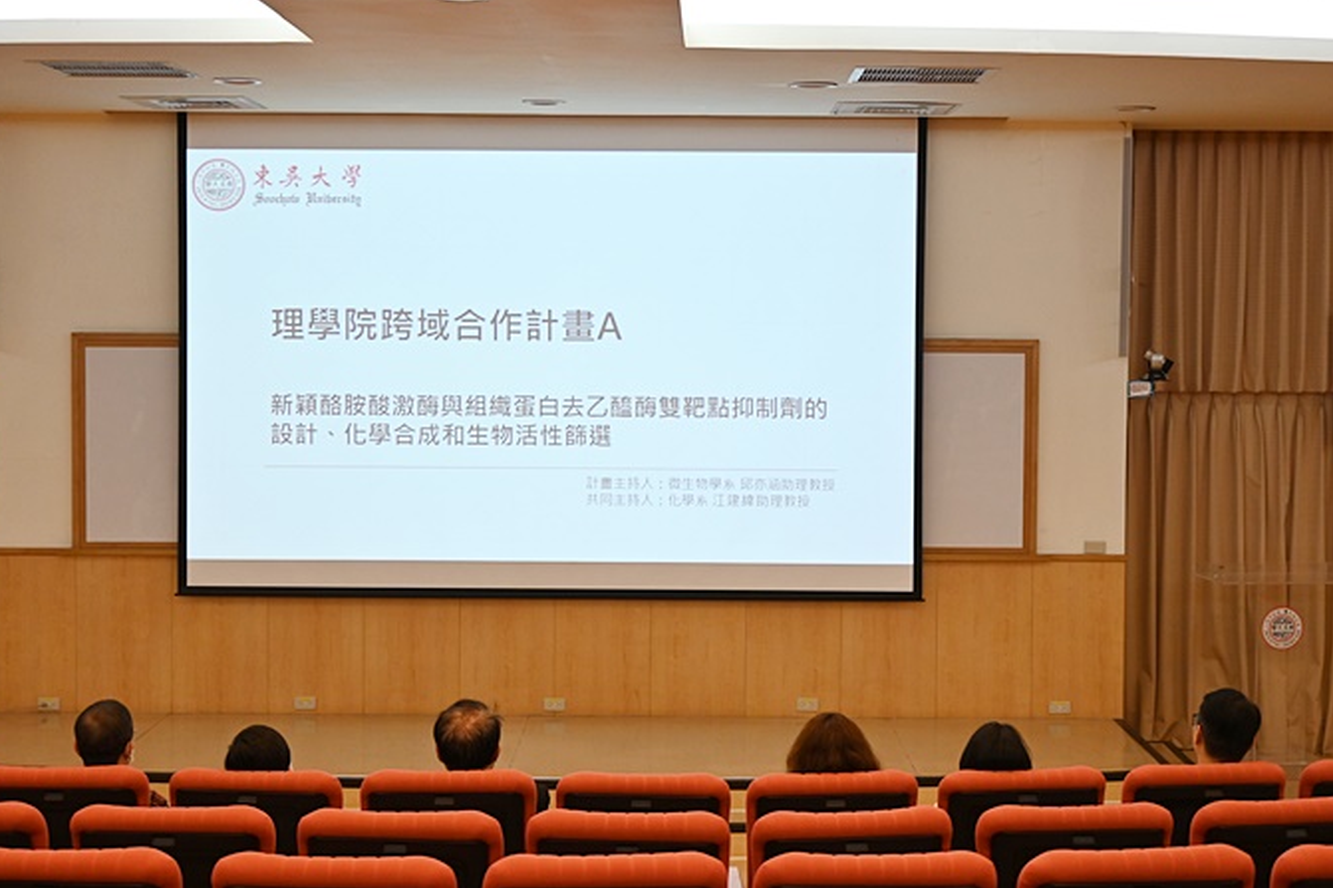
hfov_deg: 34.6
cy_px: 419
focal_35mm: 58
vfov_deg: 23.4
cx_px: 719
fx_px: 2141
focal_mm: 34.5
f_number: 4.2
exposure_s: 1/125
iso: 800
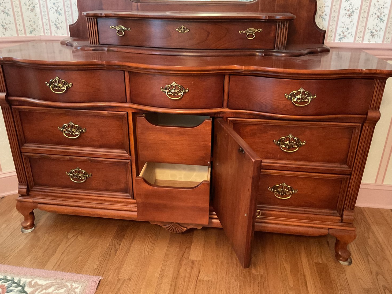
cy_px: 145
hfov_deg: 60.0
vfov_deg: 46.8
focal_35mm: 30
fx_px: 340
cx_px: 193
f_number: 1.8
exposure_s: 1/30
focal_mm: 3
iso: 500
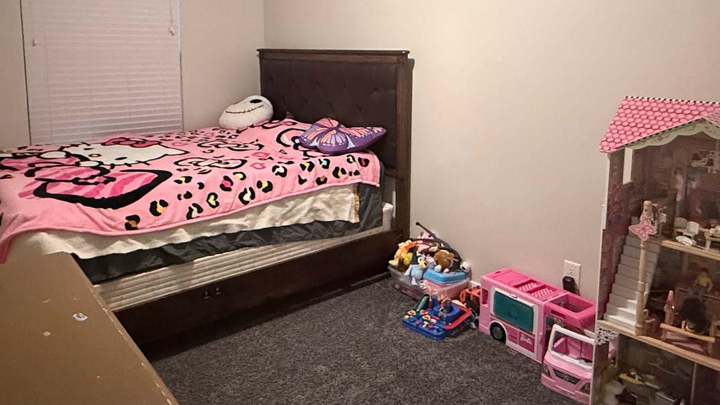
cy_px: 119
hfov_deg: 66.0
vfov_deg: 39.5
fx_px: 554
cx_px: 332
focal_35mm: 29
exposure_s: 1/60
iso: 1000
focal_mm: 2.22
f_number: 2.2
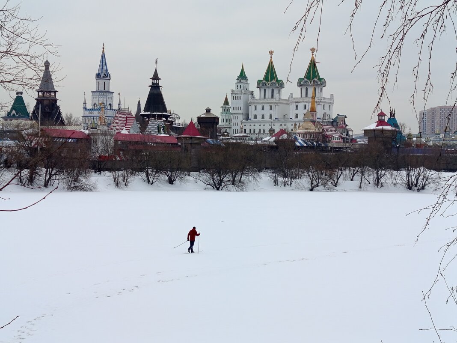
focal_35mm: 24
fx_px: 317
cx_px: 228
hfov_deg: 71.6
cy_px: 172
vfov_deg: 56.8
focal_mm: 5.24
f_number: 1.7
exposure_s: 1/225
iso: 53
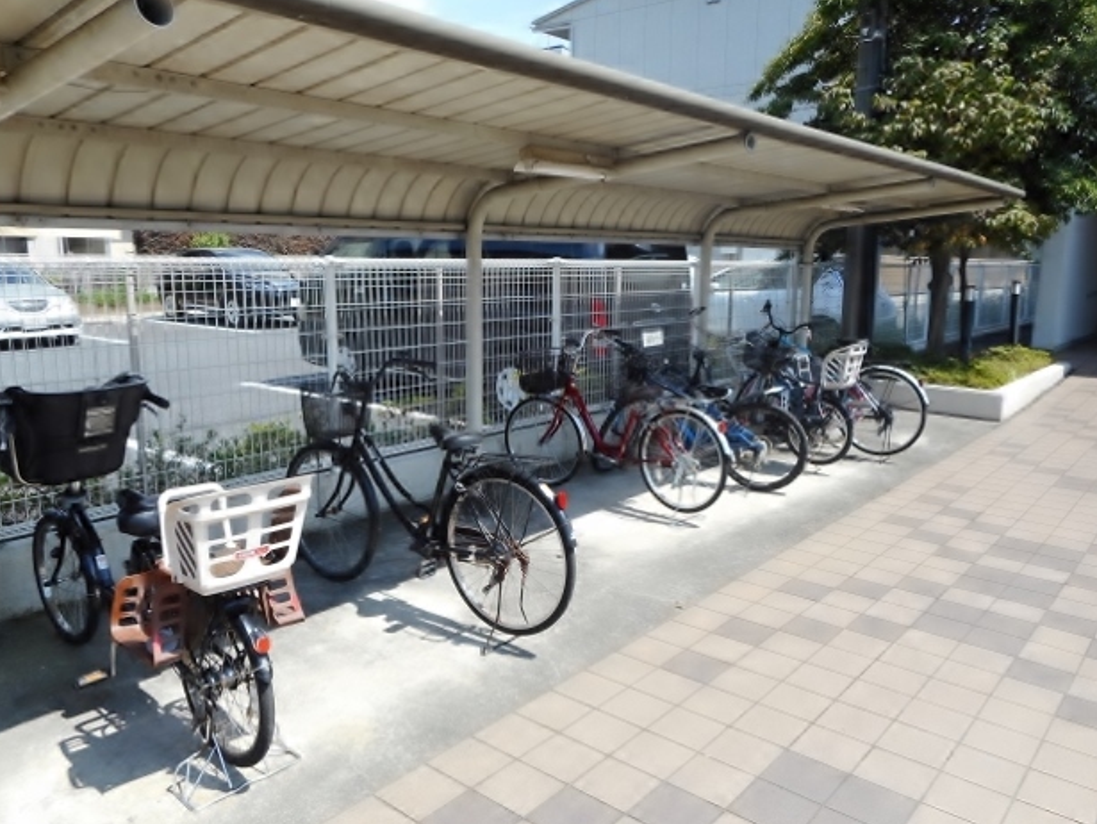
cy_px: 419
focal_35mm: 26
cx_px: 530
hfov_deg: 67.3
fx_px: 824
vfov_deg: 53.1
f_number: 3.7
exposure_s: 1/320
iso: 80
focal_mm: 4.5
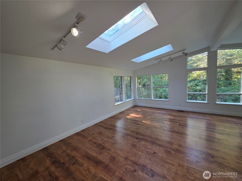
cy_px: 90
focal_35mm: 13
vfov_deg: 89.9
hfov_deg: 106.2
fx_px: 91
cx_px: 121
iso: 160
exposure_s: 1/120
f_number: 1.9
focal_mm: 2.2
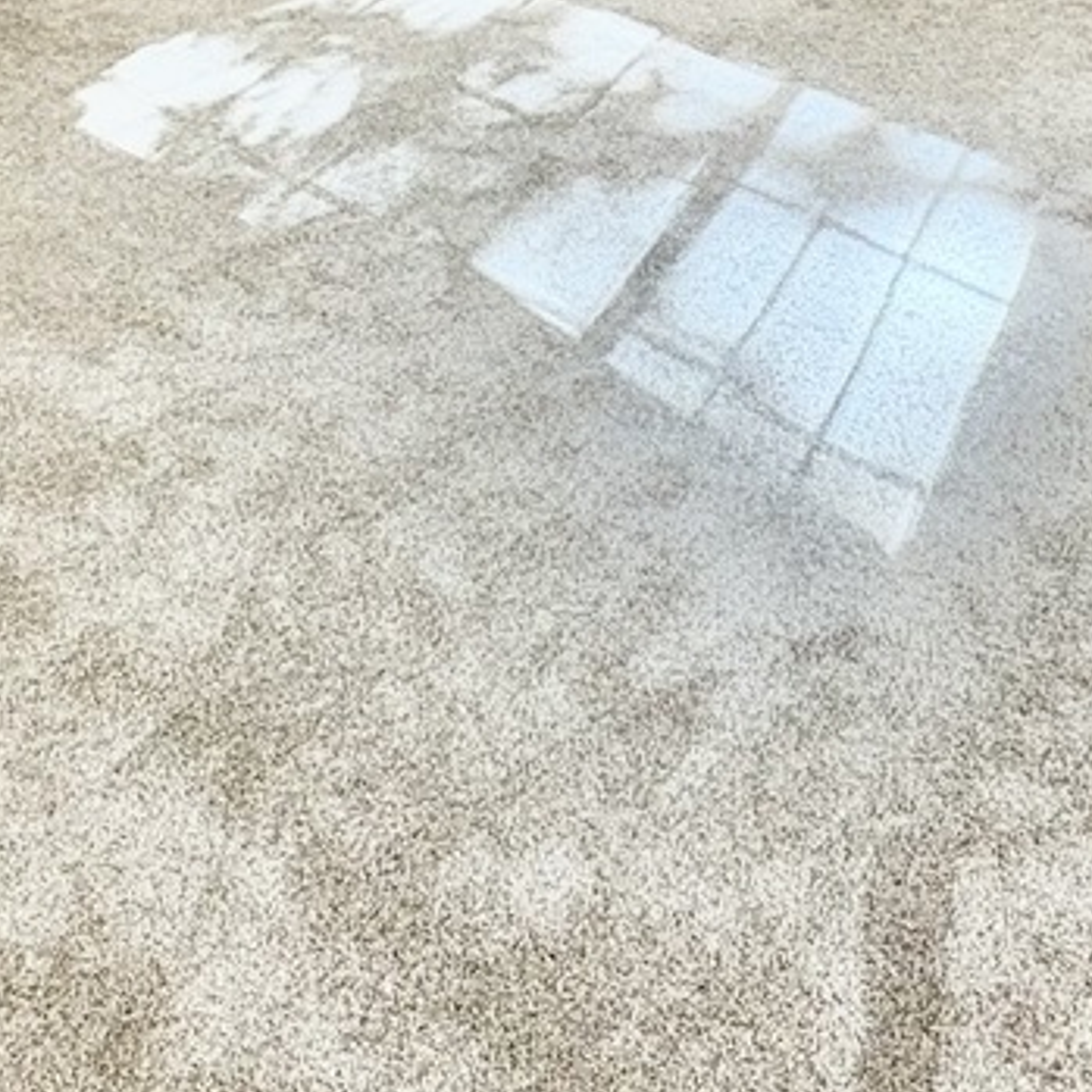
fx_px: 1820
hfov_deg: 33.4
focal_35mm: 51
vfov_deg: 29.6
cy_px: -150
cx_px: 538
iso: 200
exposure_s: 1/120
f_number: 2.2
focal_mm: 2.22
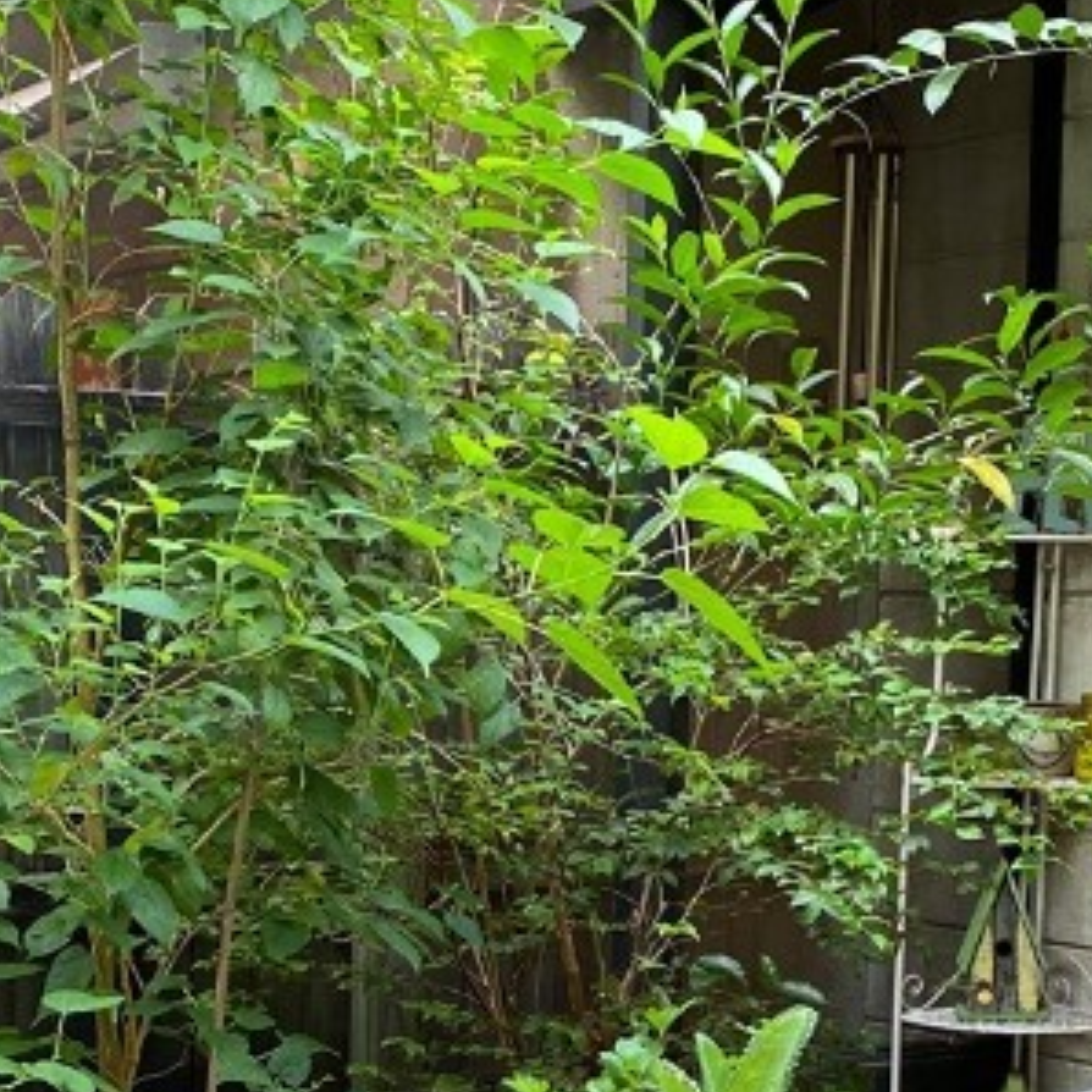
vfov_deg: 21.5
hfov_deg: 21.9
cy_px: 945
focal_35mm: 79
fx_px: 2820
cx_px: 440
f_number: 1.8
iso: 125
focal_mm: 4.25
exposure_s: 1/75
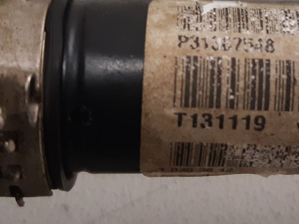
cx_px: 211
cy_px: 46
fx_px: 587
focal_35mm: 68
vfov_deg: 21.4
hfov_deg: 28.3
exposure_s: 1/50
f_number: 1.7
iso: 160
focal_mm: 3.93
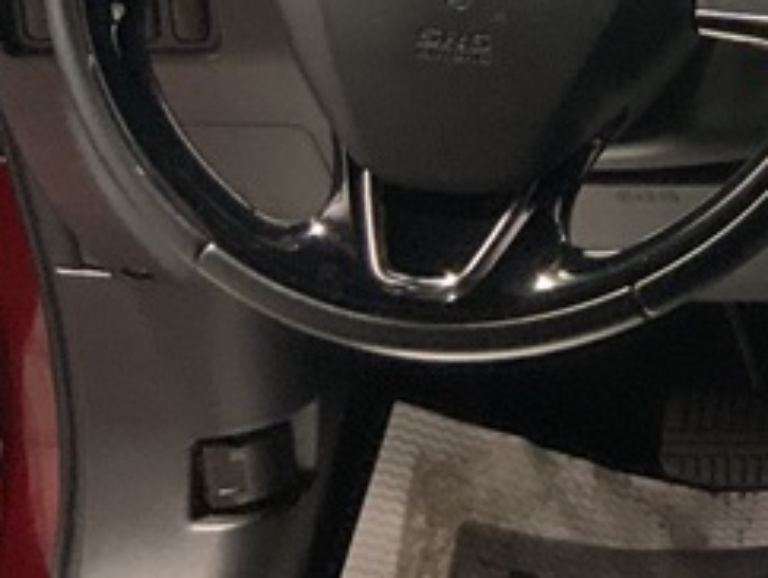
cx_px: 1250
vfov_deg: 12.3
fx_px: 2554
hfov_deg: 15.4
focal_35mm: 115
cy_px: -283
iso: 125
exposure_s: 1/60
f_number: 1.8
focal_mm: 3
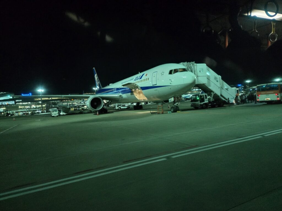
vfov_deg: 58.9
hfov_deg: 73.9
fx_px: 187
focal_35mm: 23
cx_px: 141
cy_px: 106
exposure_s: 1/33.3
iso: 1600
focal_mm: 5.4
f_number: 1.8
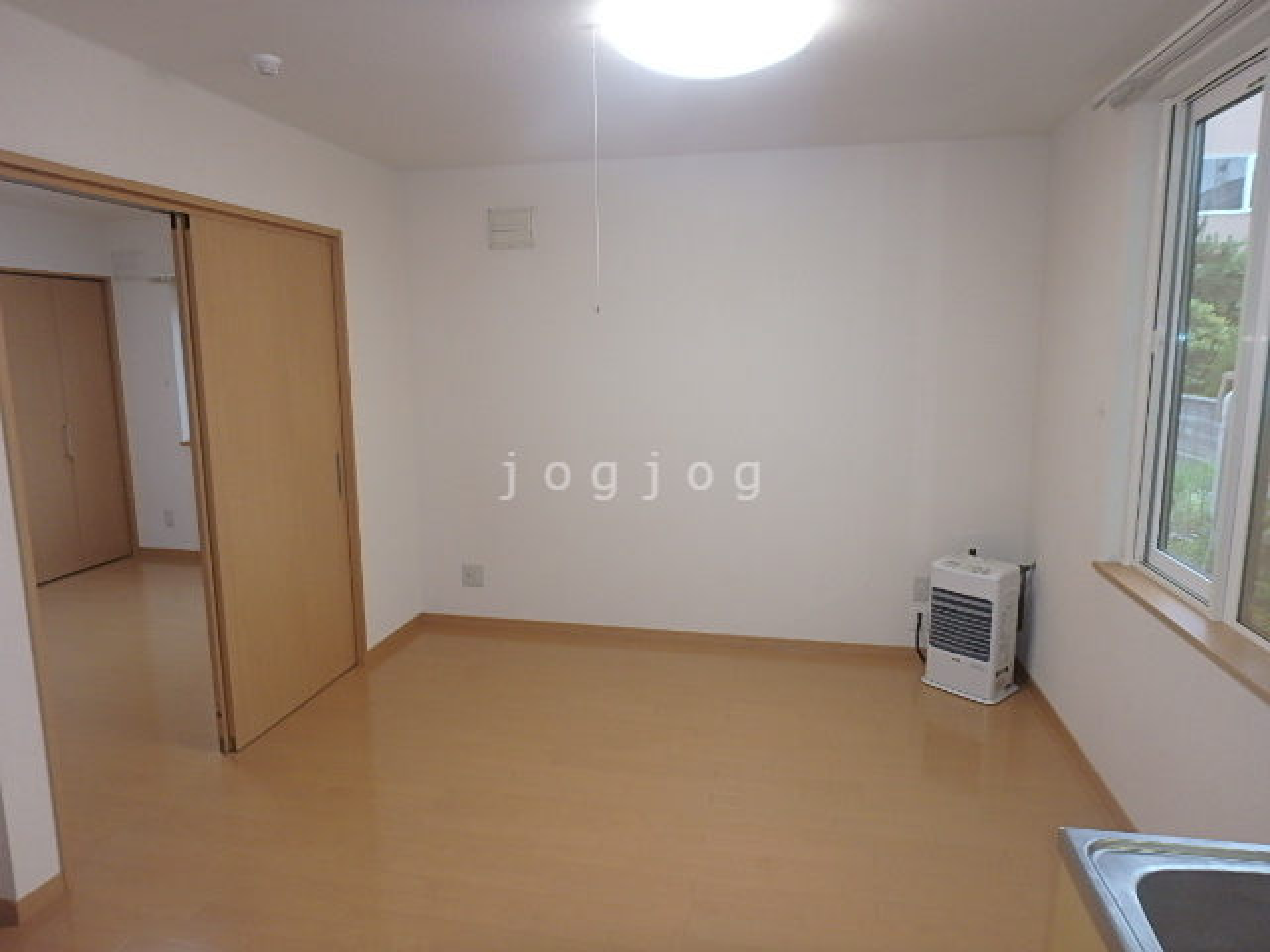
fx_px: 770
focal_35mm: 21
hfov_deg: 79.0
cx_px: 635
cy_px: 476
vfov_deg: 63.4
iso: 200
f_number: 3.5
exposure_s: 1/30
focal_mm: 3.7
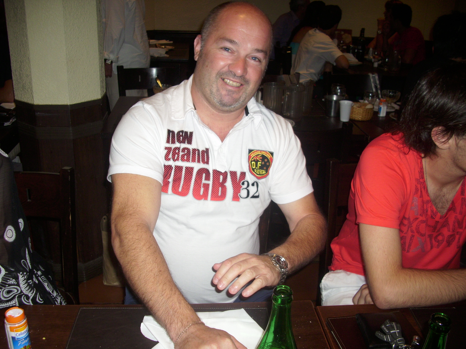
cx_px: 233
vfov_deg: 45.4
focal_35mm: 31
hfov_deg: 58.4
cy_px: 174
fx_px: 417
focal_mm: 6.2
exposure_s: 1/60
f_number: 2.8
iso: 50
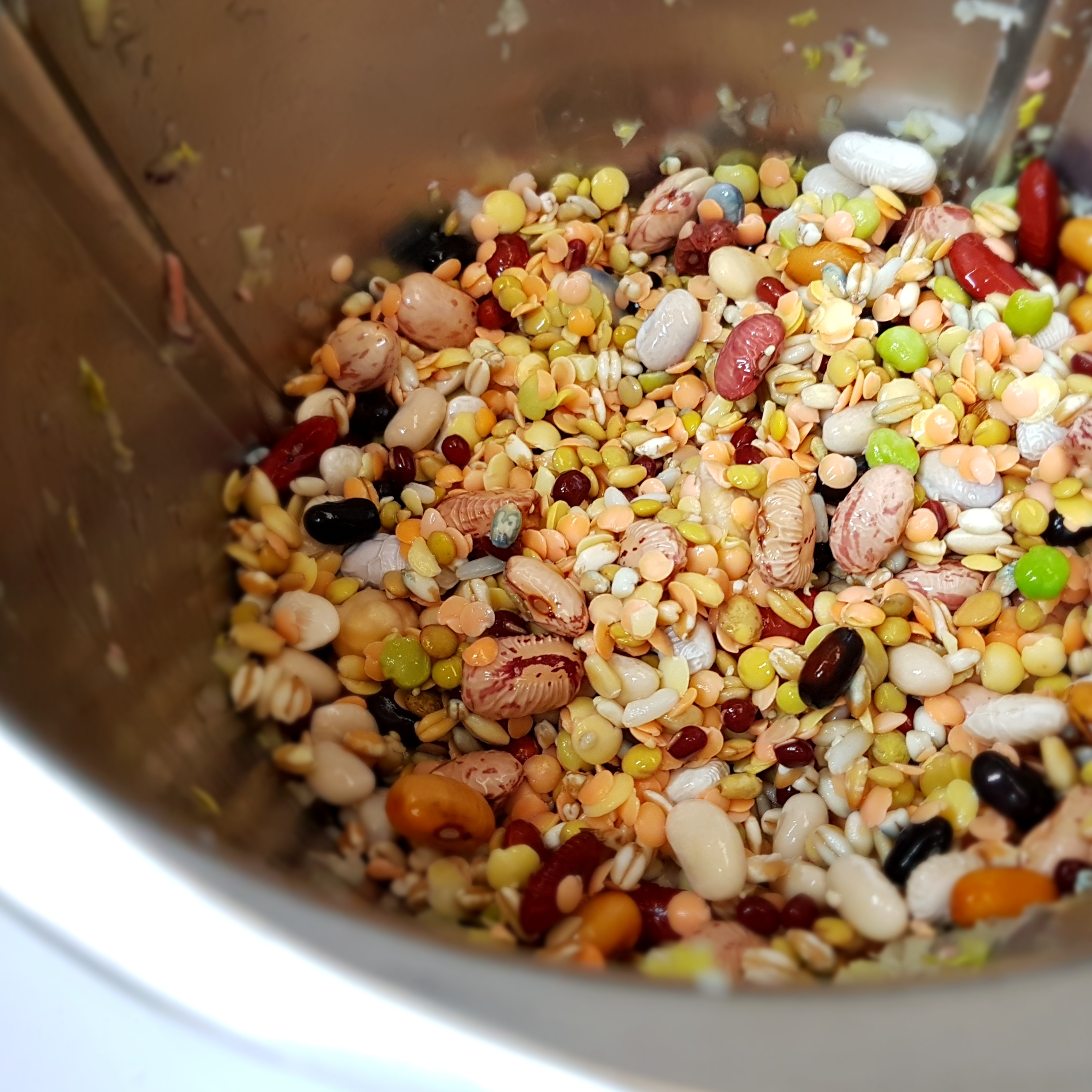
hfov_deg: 47.9
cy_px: 491
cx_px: 691
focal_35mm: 34
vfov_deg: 48.4
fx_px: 1213
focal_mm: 4.2
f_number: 1.7
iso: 160
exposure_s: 1/25
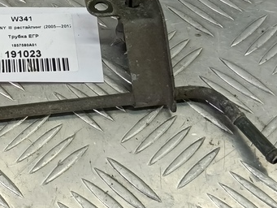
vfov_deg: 18.1
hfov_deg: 23.2
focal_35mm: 81
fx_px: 648
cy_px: 50
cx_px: 7
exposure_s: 1/50
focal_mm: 4.11
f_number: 1.6
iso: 106
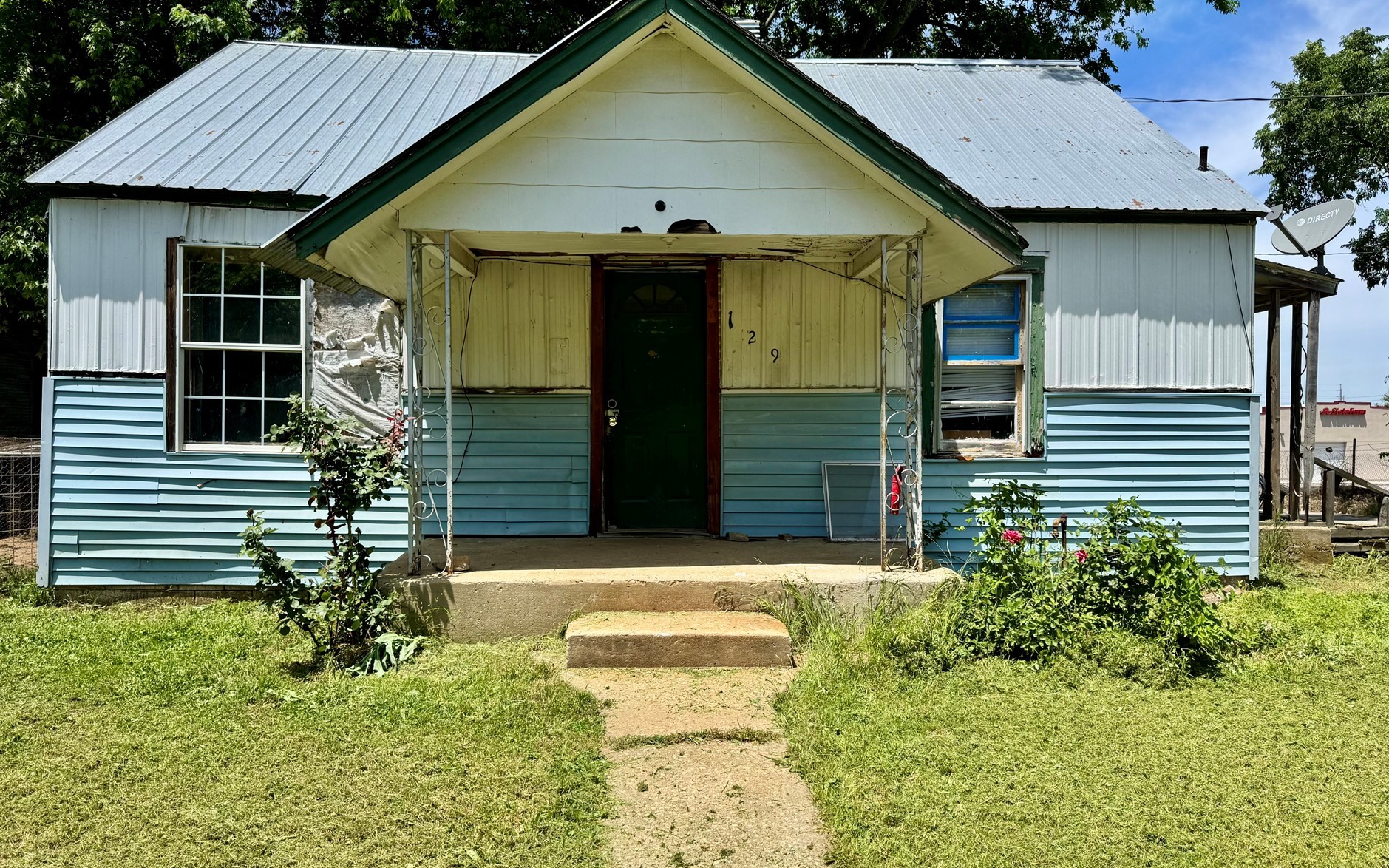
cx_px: 704
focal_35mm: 26
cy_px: 437
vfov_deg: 47.6
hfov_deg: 70.4
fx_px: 984
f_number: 1.78
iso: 80
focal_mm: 6.76
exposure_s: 1/3802
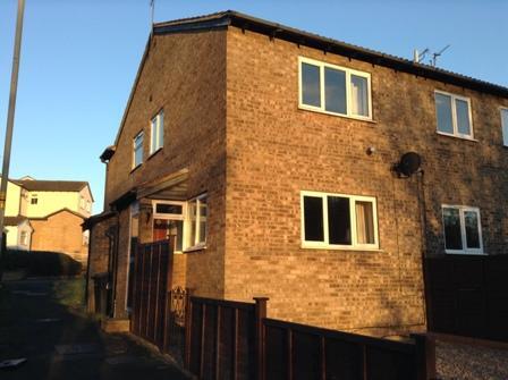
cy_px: 190
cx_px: 254
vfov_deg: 42.9
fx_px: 484
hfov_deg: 55.4
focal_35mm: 33
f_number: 2.4
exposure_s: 1/267
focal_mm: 3.3
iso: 25
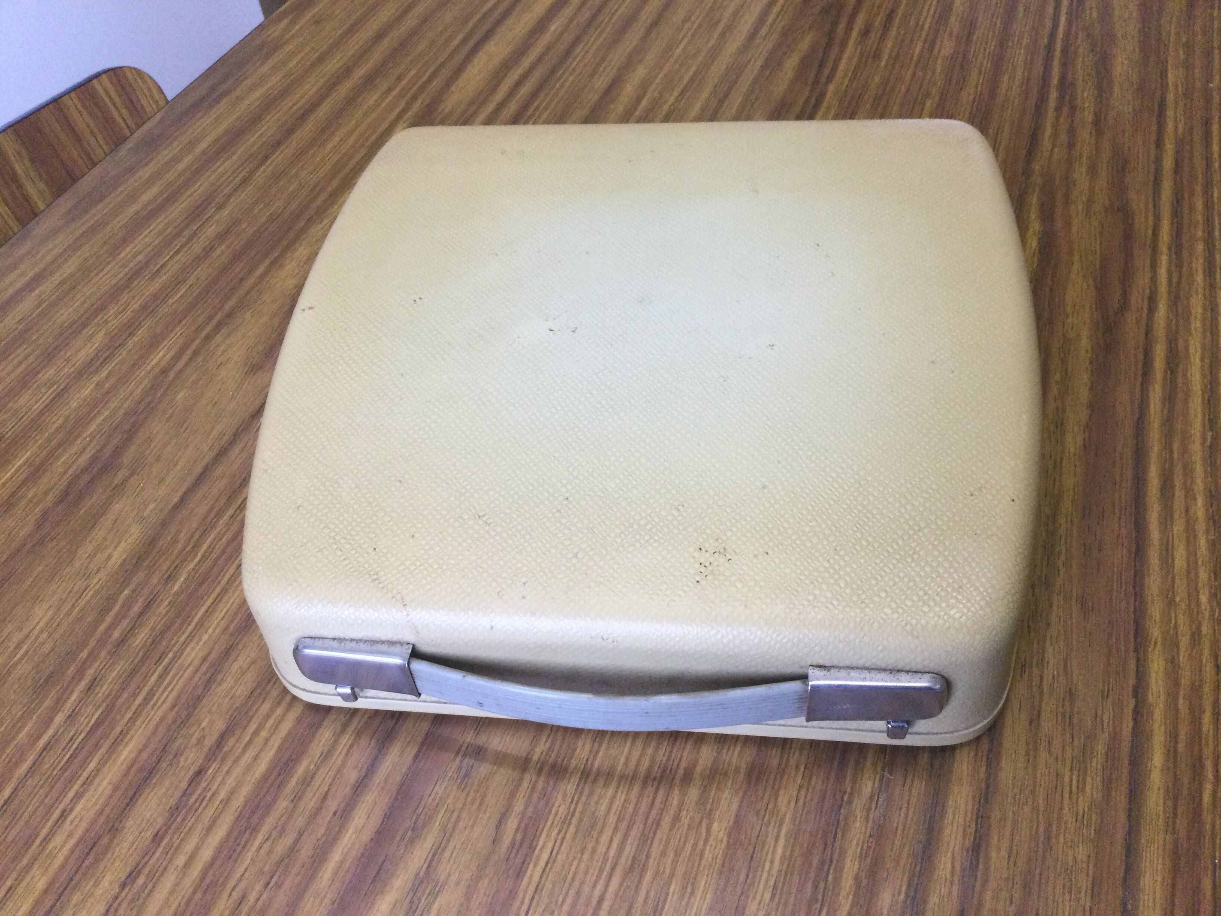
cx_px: 610
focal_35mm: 31
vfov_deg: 45.4
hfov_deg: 58.4
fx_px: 1093
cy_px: 458
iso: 160
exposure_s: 1/33
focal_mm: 3.3
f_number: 2.4
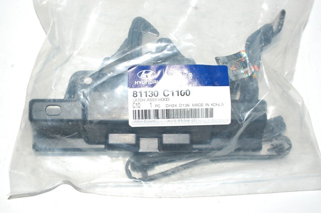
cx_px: 160
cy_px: 106
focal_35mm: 54
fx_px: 481
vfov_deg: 25.0
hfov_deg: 36.9
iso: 400
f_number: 10
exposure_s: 1/30
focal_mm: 36
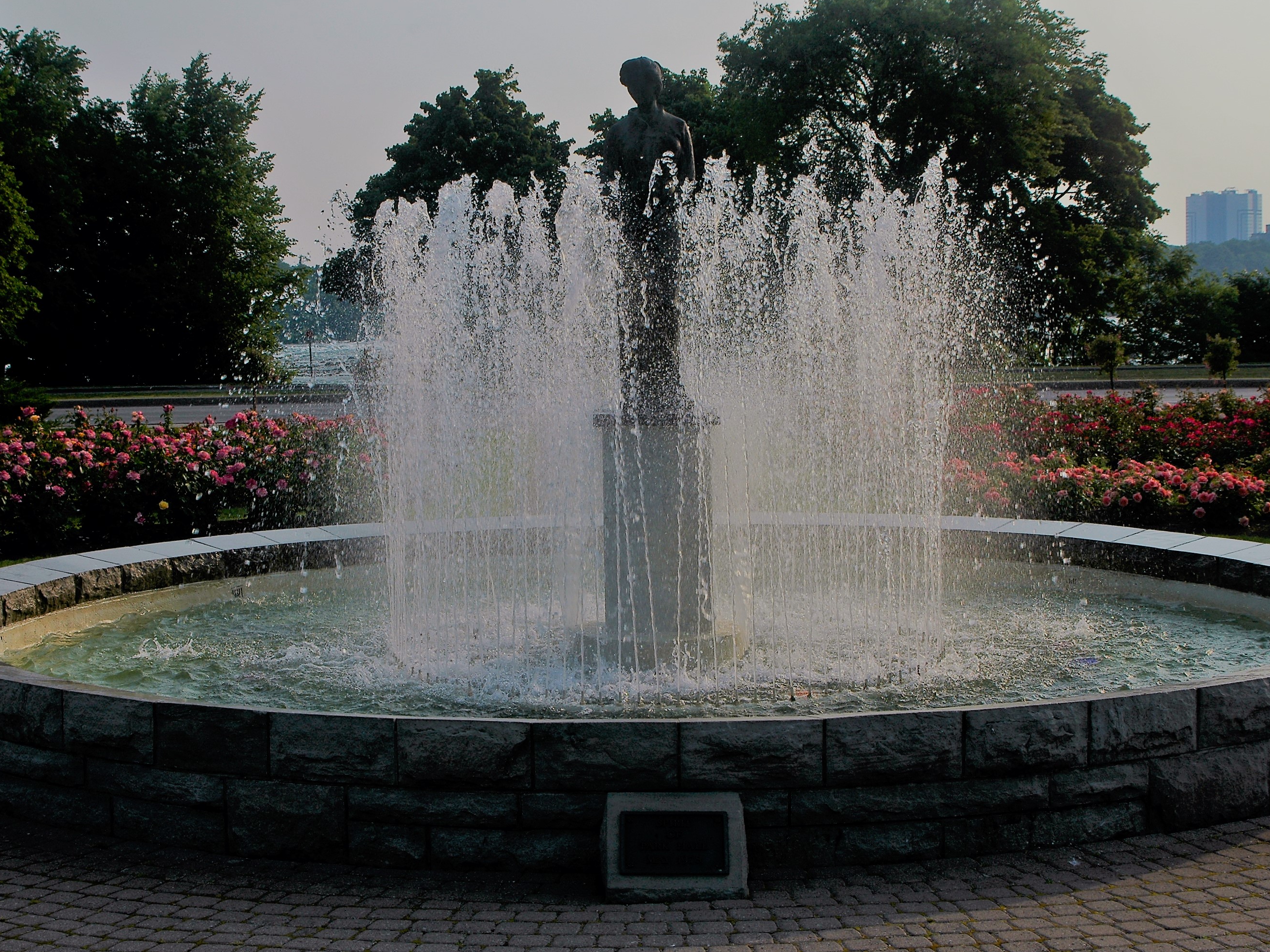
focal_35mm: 58
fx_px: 2111
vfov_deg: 25.4
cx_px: 622
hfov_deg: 33.5
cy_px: 476
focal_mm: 35
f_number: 10
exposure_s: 1/250
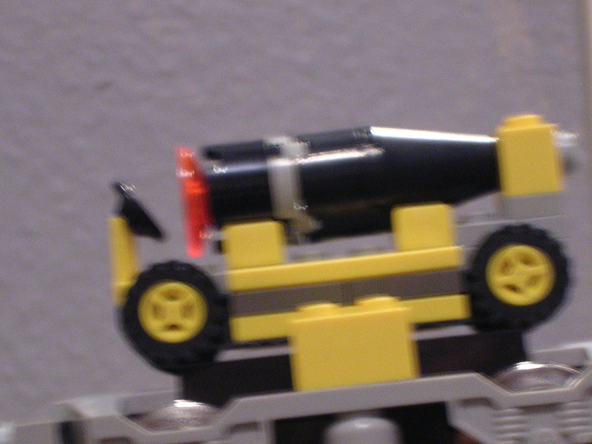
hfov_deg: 12.2
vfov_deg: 9.2
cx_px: 357
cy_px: 273
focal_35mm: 162
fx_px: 2770
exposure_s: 1
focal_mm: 17.4
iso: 400
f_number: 4.9
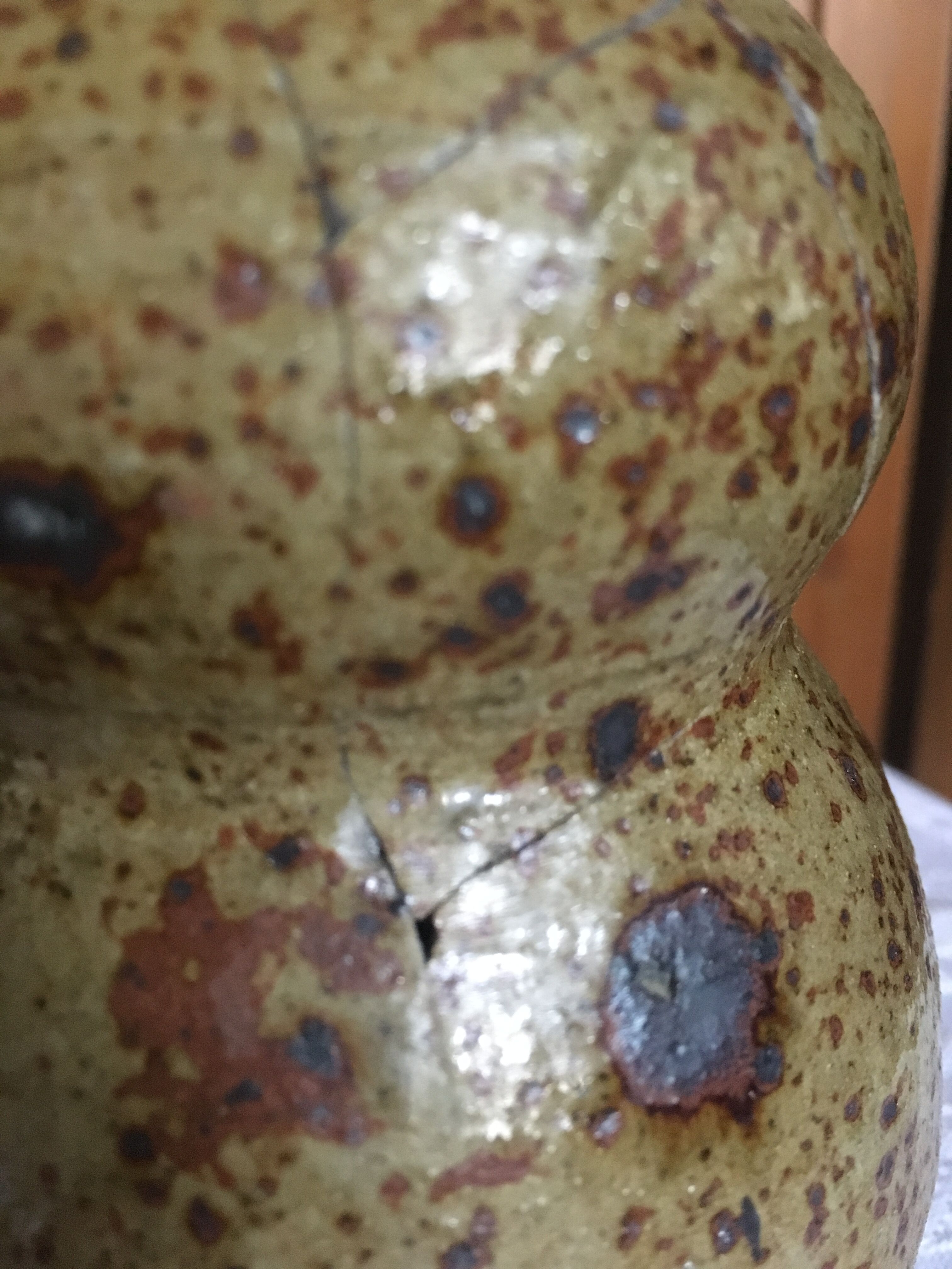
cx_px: 476
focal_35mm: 29
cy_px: 634
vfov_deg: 61.7
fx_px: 1063
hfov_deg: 48.2
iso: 320
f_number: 2.2
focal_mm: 4.15
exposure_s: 1/17
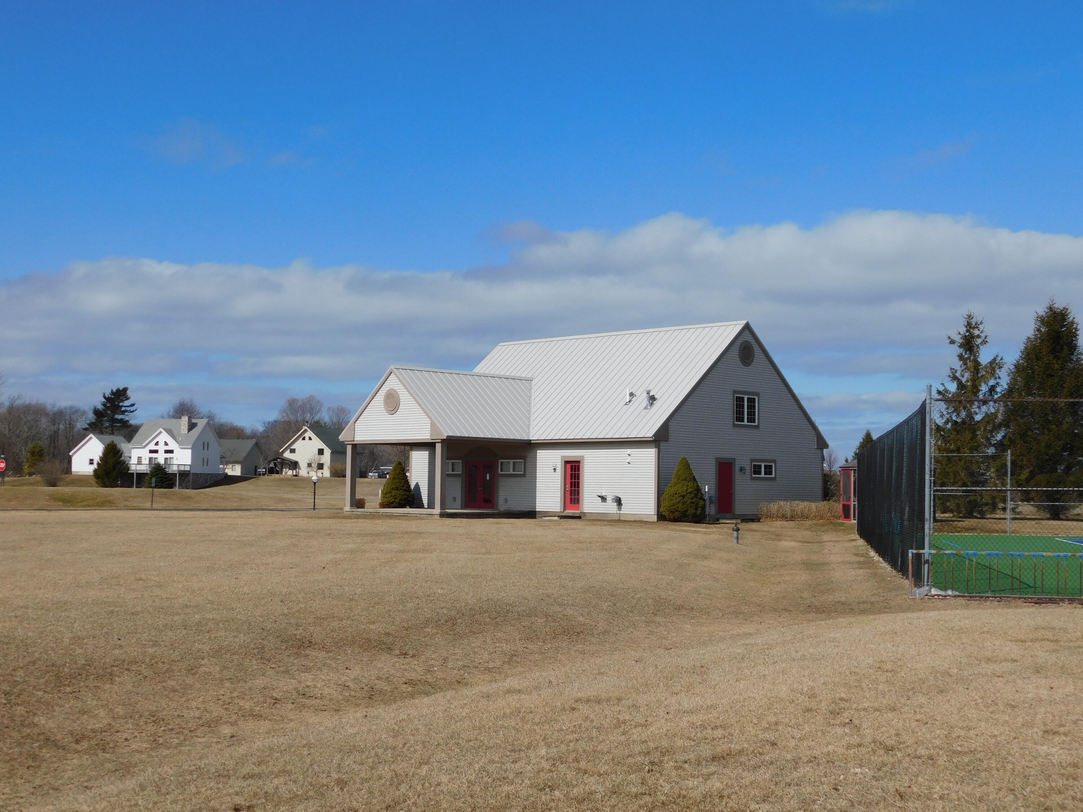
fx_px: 1408
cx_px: 542
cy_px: 406
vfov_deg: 32.2
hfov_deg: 42.1
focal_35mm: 45
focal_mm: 8
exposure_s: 1/500
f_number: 7.4
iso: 125
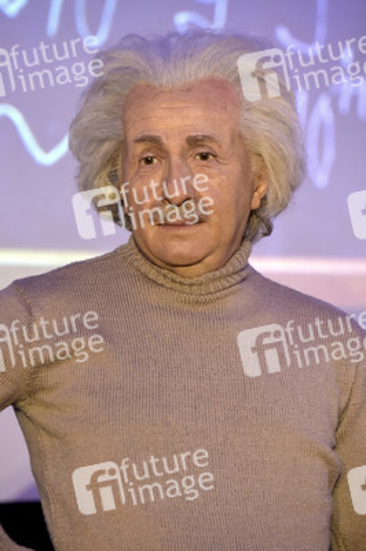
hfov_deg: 8.6
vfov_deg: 12.8
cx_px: 183
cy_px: 276
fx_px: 2444
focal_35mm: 160
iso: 2500
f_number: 5.6
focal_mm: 160
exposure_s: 1/80
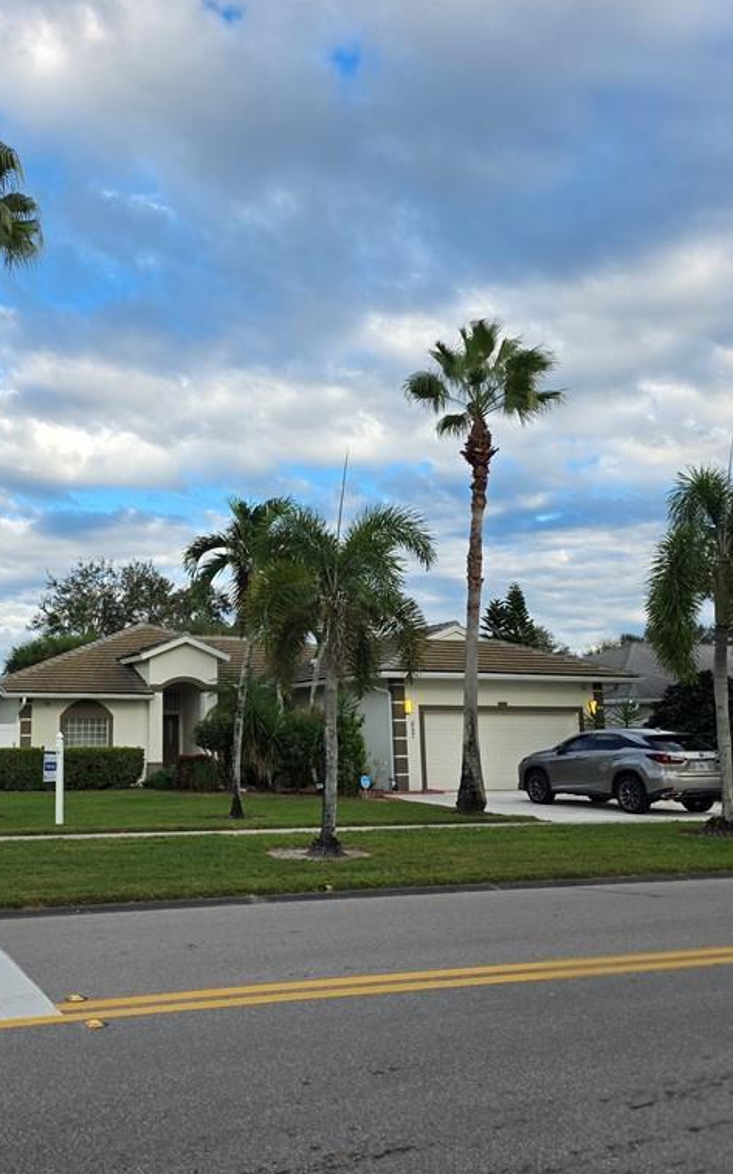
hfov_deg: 37.6
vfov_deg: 58.1
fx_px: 1055
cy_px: 591
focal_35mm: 33
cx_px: 205
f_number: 1.7
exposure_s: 1/2517
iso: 80
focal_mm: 6.3
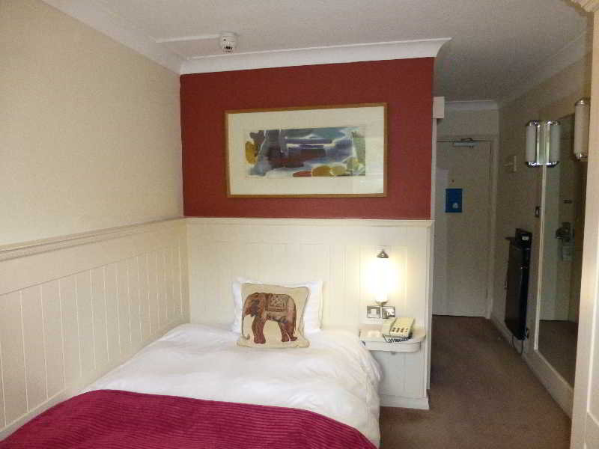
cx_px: 300
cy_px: 224
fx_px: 415
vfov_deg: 56.8
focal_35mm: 24
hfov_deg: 71.6
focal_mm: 4.3
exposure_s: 1/60
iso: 640
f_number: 3.3
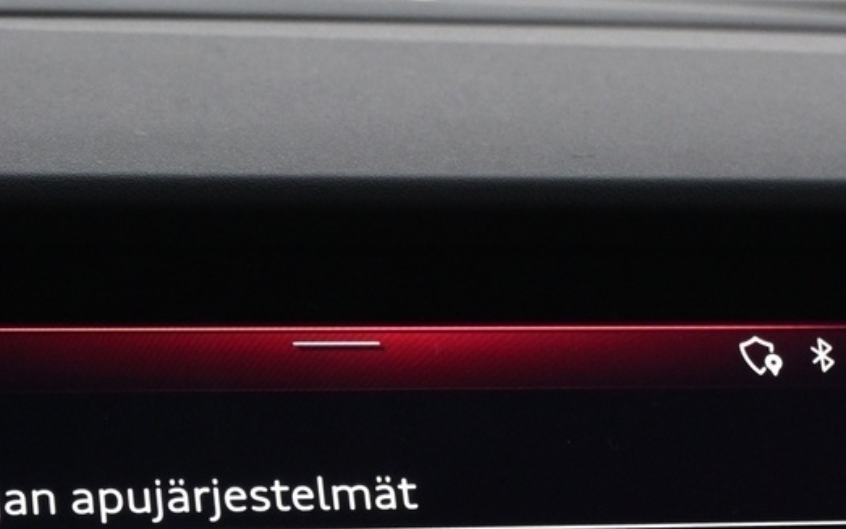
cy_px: 773
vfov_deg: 9.0
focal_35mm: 142
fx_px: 3274
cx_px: 364
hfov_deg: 14.7
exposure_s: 1/40
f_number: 4.8
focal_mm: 30
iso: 1600
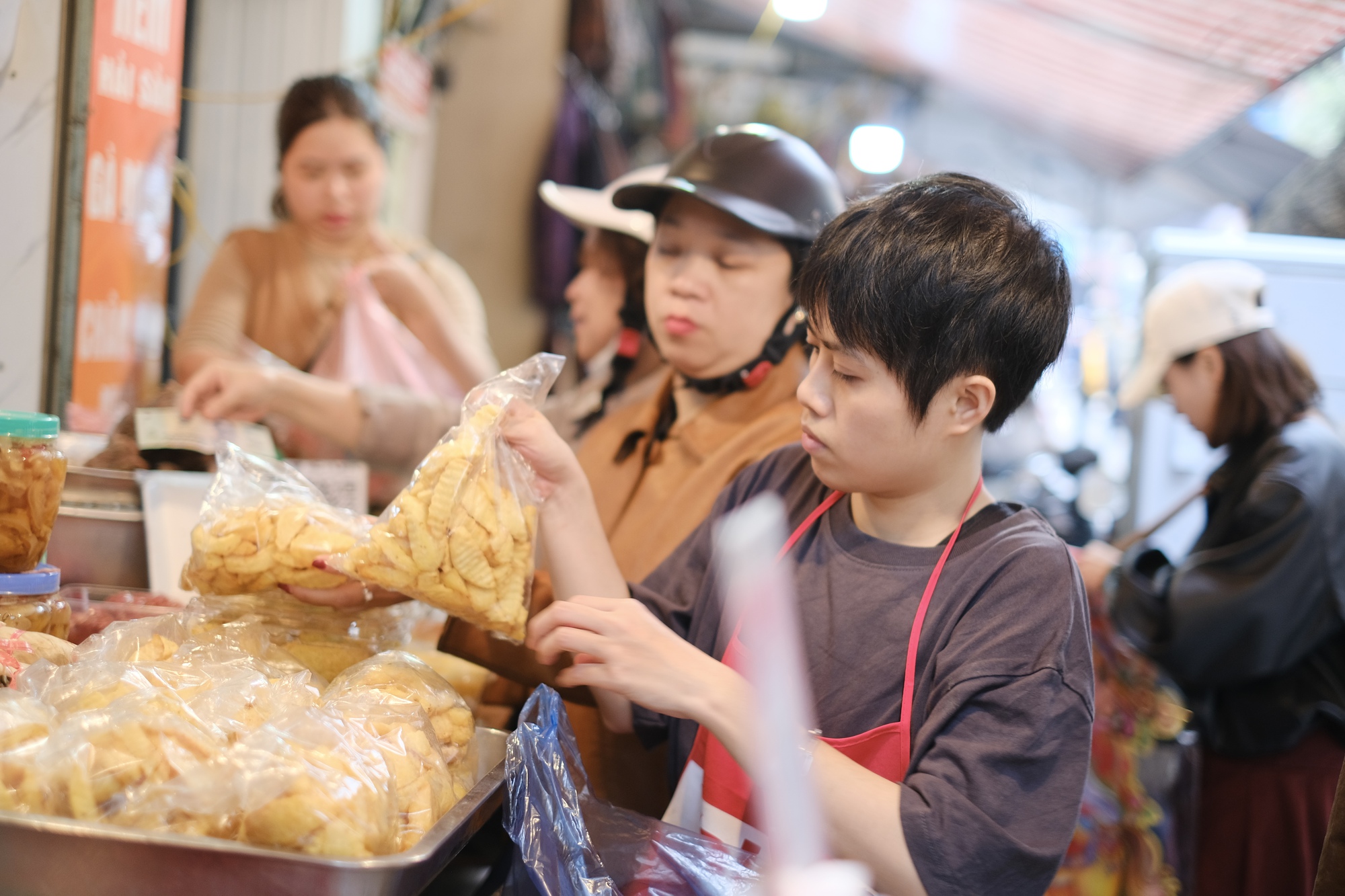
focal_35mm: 53
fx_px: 1980
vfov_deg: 25.5
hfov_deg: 37.5
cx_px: 672
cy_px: 448
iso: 320
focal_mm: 35
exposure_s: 1/160
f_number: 1.6
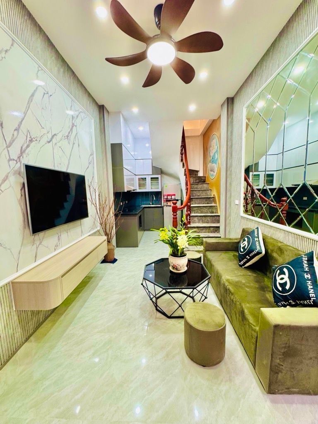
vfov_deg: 102.1
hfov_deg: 85.7
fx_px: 171
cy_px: 212
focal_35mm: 14
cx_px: 159
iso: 200
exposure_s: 1/50
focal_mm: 2.22
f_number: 2.2
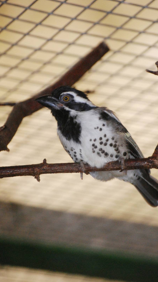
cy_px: 141
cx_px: 87
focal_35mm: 426
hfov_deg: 2.9
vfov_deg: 5.1
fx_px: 3173
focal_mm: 270
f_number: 5.6
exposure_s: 1/60
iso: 1600
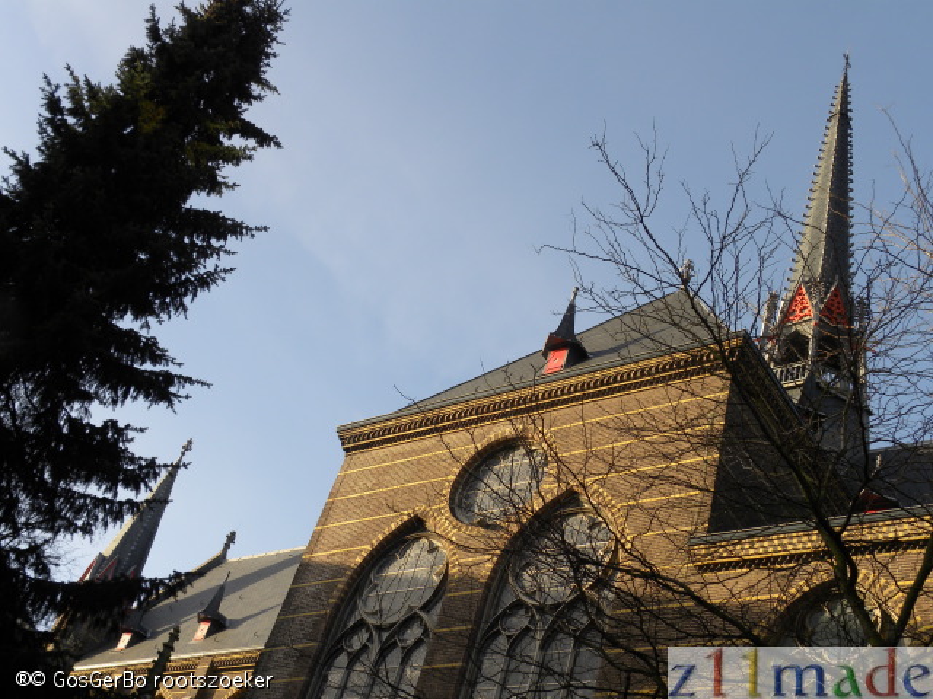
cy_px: 350
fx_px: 1240
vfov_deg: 31.5
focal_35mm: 46
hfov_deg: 41.2
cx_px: 466
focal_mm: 8.2
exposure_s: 1/210
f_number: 4
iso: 64
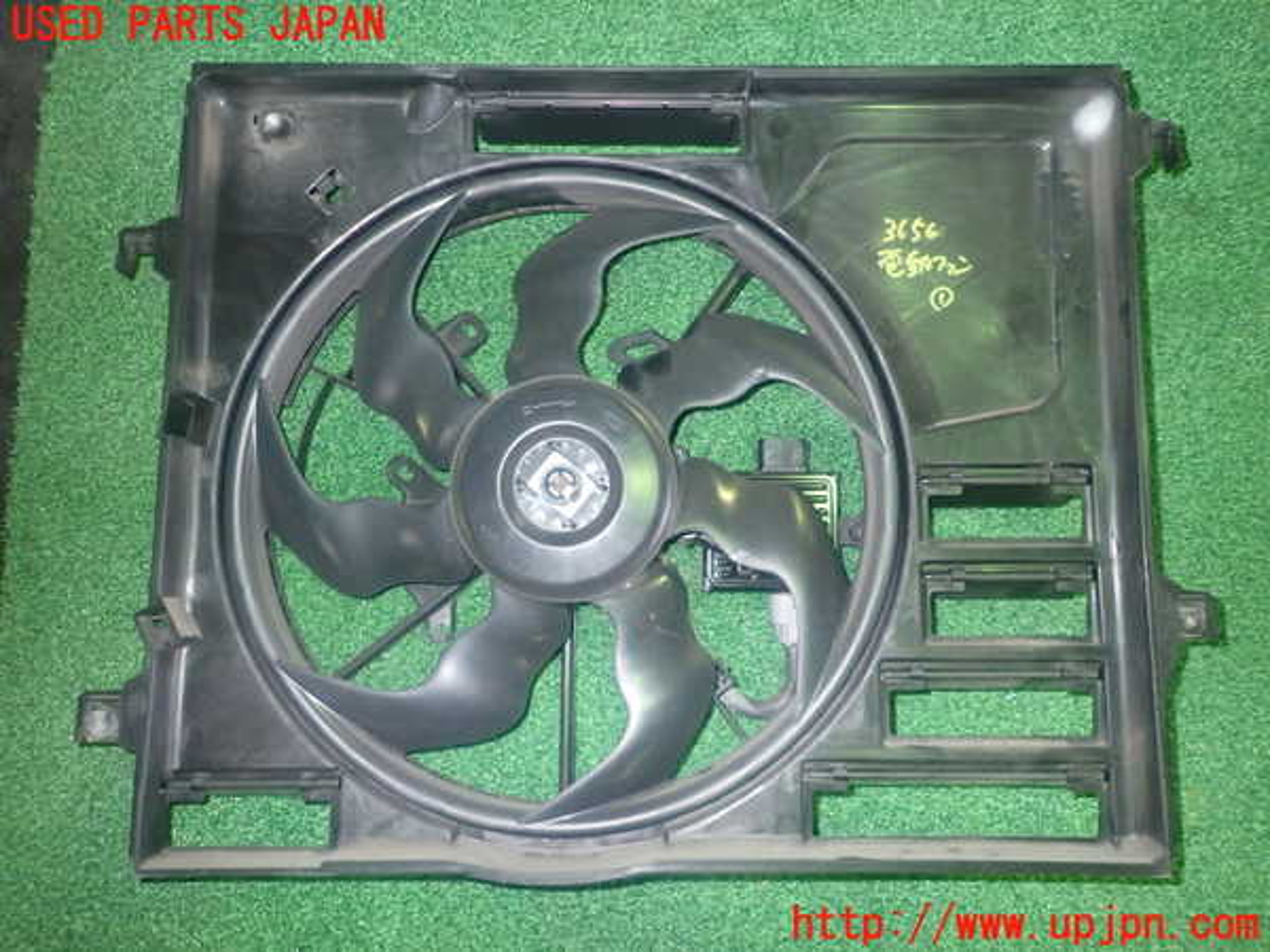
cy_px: 476
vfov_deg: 54.9
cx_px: 635
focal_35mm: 25
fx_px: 917
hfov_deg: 69.4
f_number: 2
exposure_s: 1/30
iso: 400
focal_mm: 4.5
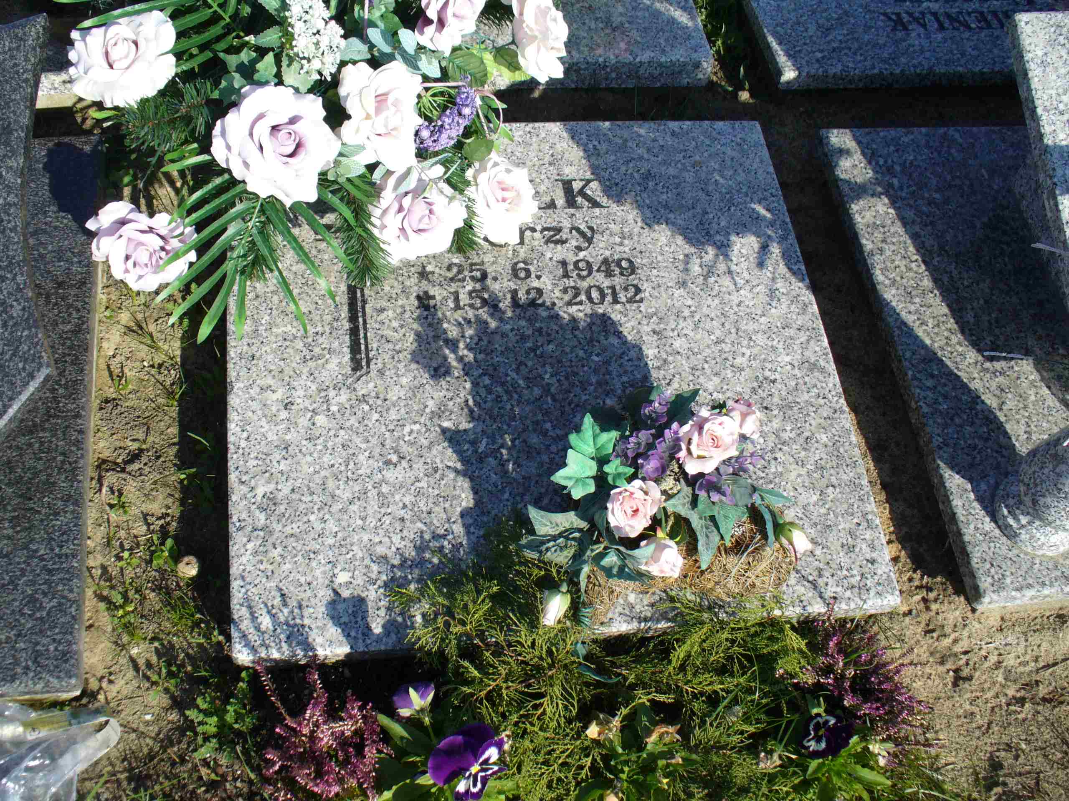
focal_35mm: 37
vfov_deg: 38.7
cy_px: 400
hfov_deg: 50.1
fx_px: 1143
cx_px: 534
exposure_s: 1/320
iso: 80
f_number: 5.6
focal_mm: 6.1
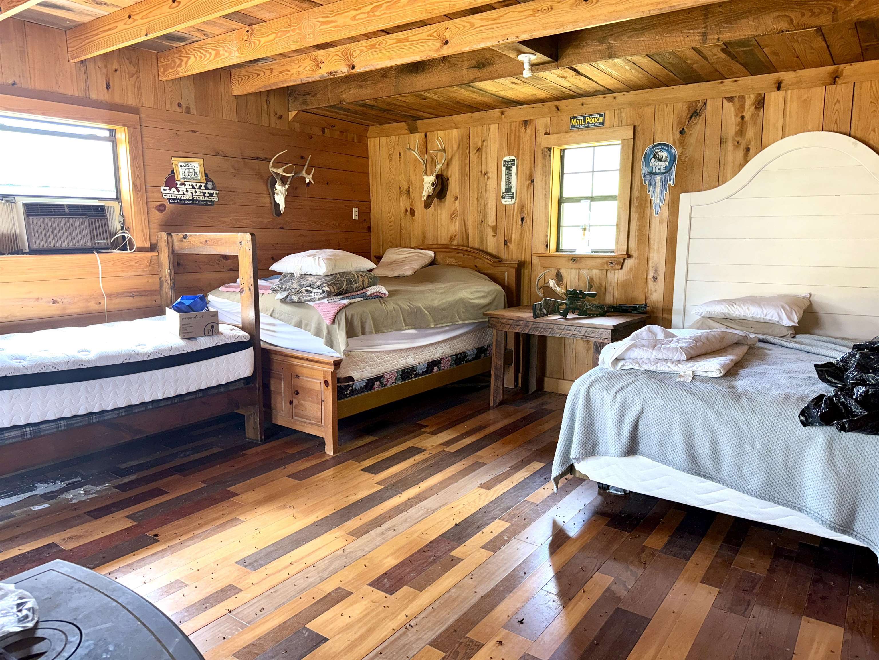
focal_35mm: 24
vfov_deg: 56.8
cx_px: 440
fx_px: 609
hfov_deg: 71.6
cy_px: 330
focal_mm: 6.76
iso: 80
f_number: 1.78
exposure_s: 1/36
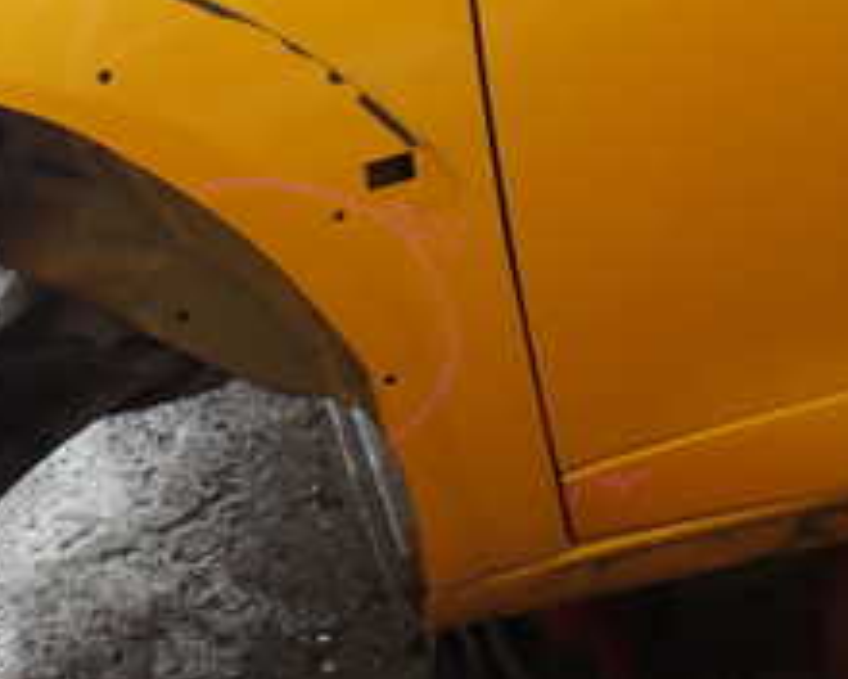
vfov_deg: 18.7
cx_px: -42
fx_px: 2008
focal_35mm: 80
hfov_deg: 22.7
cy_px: -4
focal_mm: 5.4
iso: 100
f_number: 3.2
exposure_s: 1/100
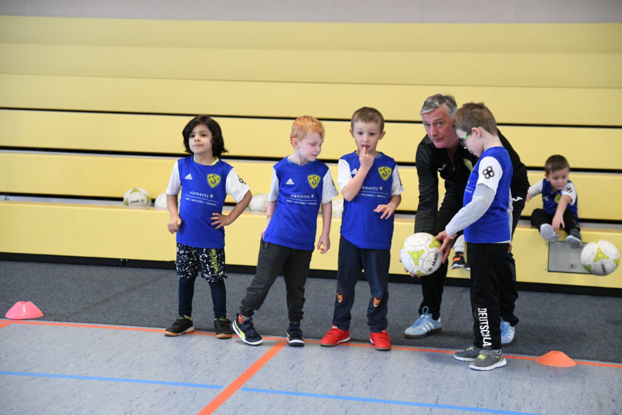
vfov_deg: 20.9
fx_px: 1123
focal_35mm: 65
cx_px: 311
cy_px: 208
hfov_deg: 31.0
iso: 7200
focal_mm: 65
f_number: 2.8
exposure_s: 1/320
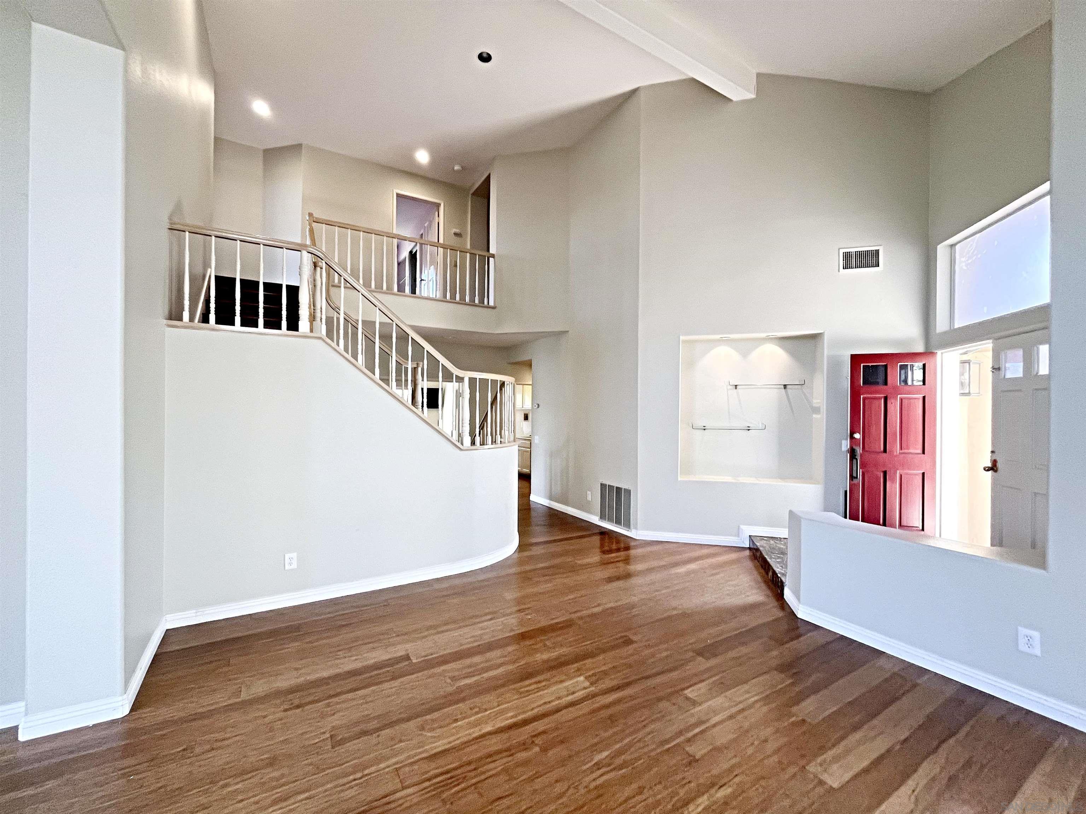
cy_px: 407
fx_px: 439
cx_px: 543
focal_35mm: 14
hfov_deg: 102.1
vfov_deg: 85.7
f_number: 2.4
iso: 250
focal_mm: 1.54
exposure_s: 1/120
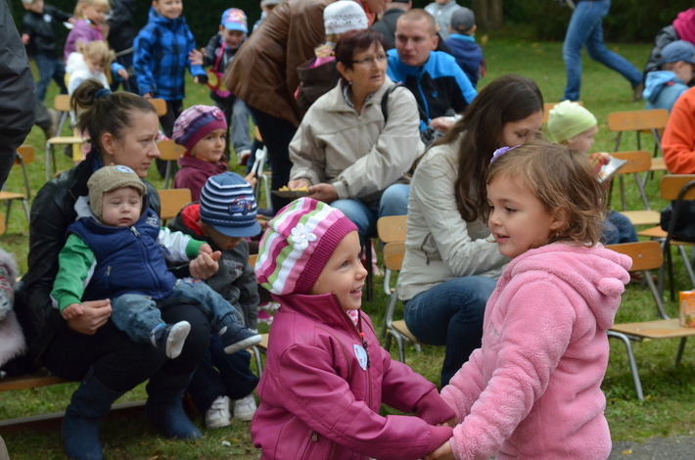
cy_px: 230
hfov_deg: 22.0
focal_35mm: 93
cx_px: 348
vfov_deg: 14.6
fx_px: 1791
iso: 1600
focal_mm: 62
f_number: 8
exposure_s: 1/1000
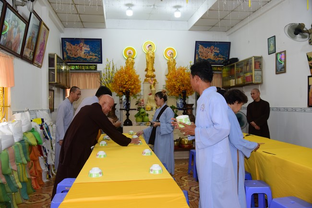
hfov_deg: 61.9
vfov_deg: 43.6
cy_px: 104
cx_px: 156
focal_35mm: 30
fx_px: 260
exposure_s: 1/160
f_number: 4
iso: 500
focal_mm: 30
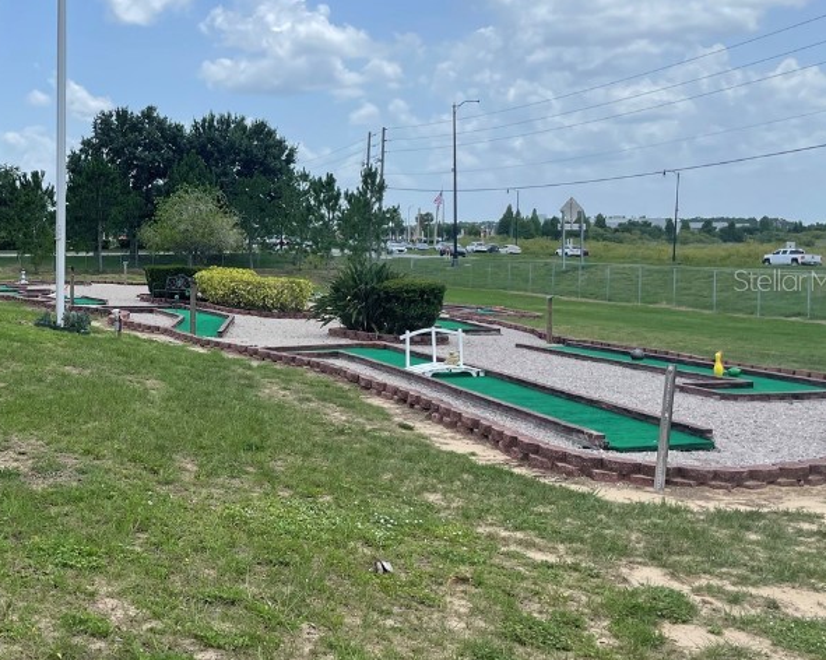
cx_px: 150
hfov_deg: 40.1
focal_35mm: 44
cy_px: 280
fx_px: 1075
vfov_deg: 34.1
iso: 32
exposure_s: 1/4000
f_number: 1.6
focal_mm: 4.2
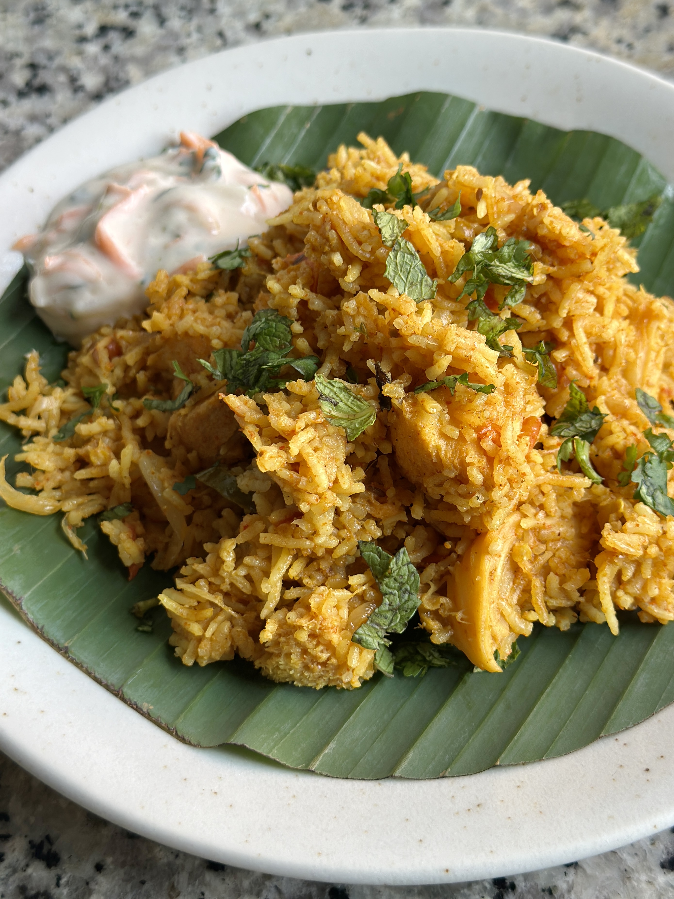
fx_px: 1246
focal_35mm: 48
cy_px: 450
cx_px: 337
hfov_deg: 30.3
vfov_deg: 39.7
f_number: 1.78
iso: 80
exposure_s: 1/213
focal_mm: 6.86
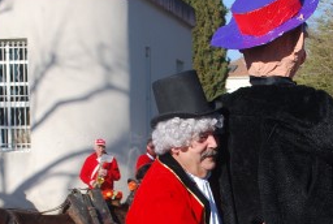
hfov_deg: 16.9
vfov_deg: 11.4
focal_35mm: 120
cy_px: 223
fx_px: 1113
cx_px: 254
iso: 100
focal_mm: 32
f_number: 8
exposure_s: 1/250
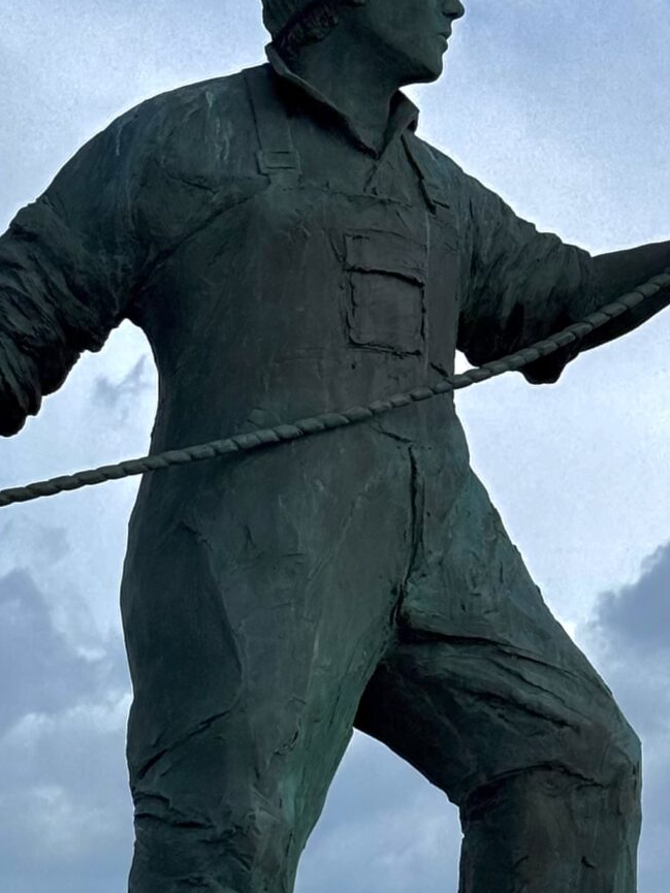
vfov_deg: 13.9
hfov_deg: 10.4
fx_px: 3664
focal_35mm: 142
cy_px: 557
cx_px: 668
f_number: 1.78
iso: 64
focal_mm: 6.76
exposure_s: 1/9901
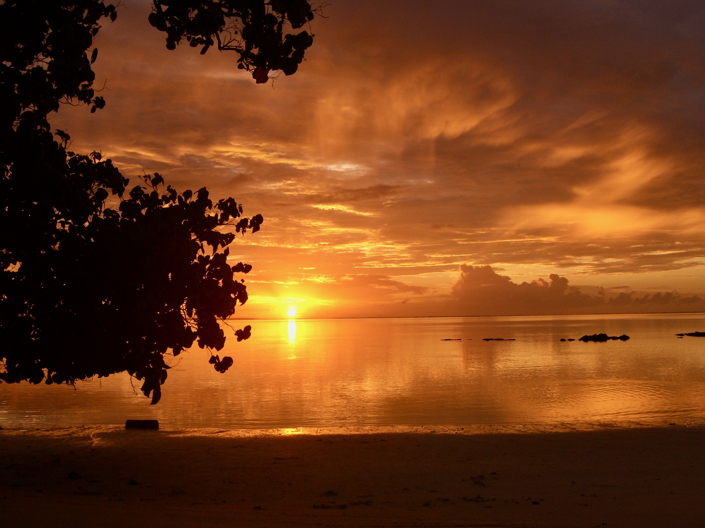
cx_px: 352
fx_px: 774
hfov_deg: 49.0
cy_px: 264
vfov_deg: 37.7
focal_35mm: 38
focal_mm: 7.9
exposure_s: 1/60
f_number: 8
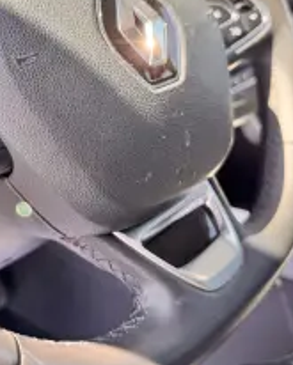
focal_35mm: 41
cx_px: 85
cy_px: 128
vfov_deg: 44.2
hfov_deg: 35.9
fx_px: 444
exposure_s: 1/178
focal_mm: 6.76
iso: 64
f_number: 1.78
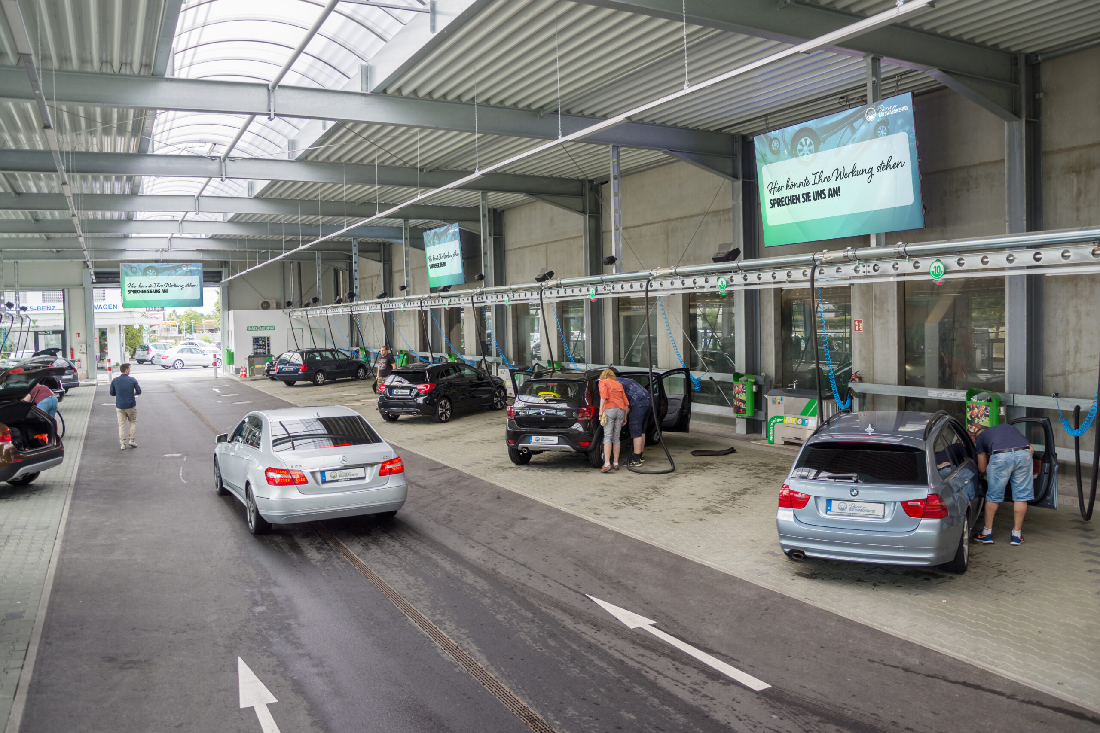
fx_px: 825
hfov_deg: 67.4
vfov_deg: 47.9
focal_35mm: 27
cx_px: 550
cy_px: 366
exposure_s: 1/100
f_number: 3.5
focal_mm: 18
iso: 100
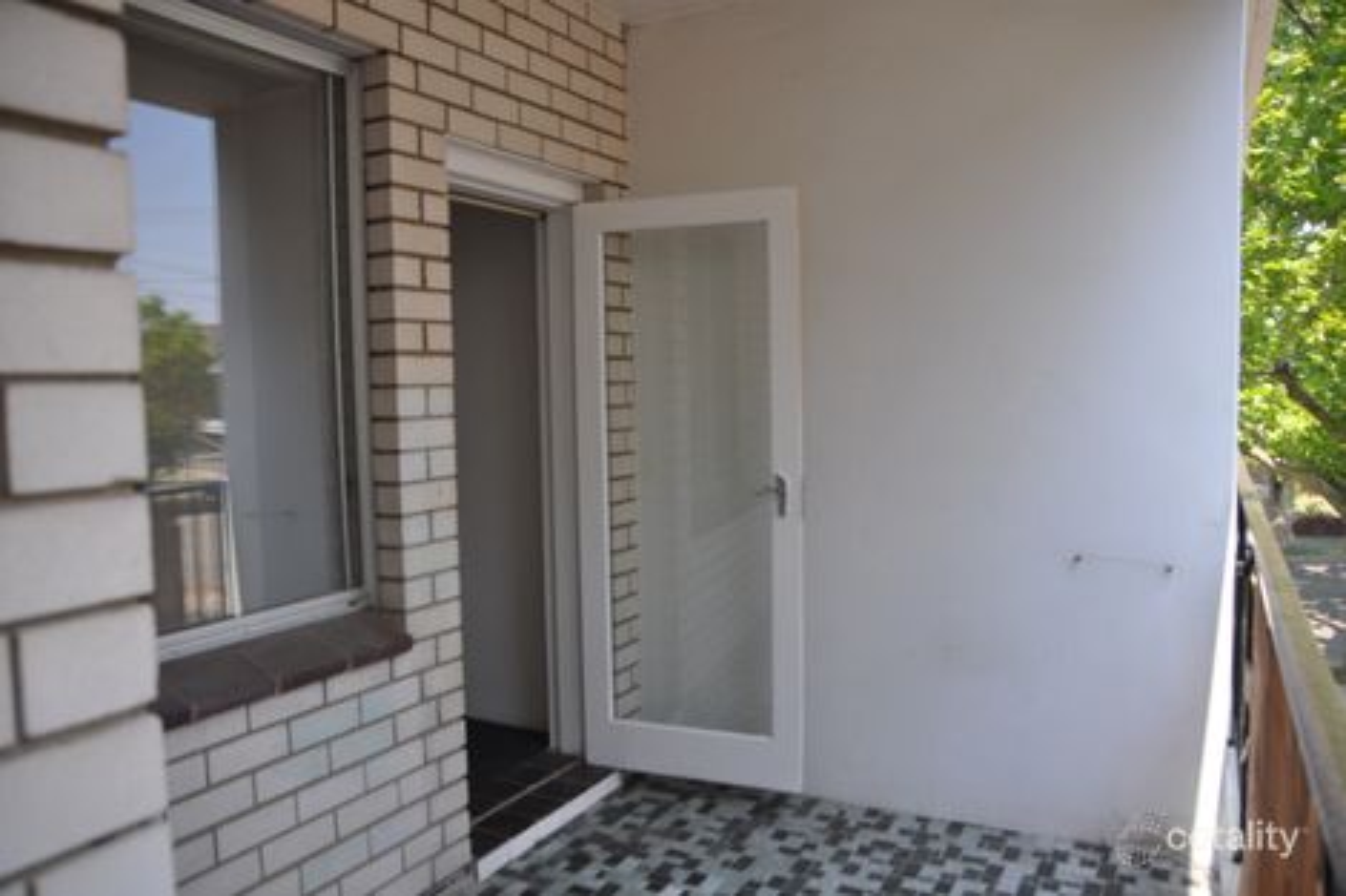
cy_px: 448
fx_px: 1009
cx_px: 673
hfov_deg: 67.4
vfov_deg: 47.9
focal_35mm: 27
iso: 560
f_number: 4
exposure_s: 1/1000
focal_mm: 18
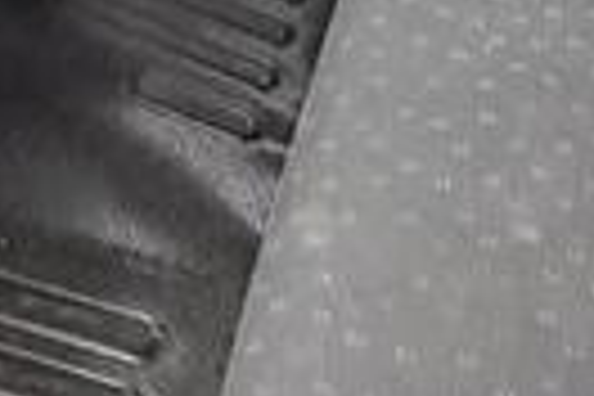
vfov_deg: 10.3
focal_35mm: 99
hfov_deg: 20.5
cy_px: -770
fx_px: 1633
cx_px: 392
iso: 100
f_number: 2.2
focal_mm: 2.22
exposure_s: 1/129
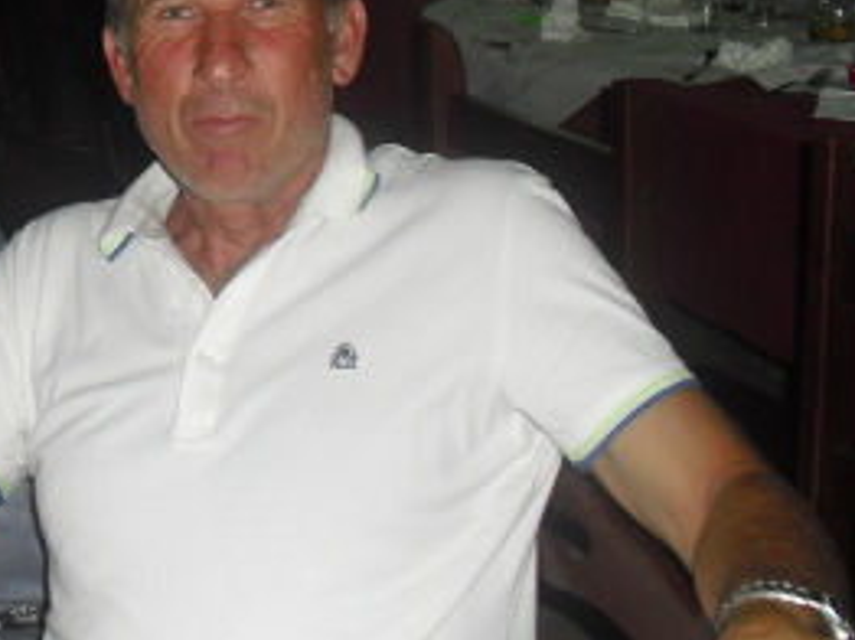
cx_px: -72
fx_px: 1999
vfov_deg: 18.1
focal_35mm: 81
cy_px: 216
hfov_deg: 22.8
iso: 200
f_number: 3.1
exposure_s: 1/60
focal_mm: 6.3
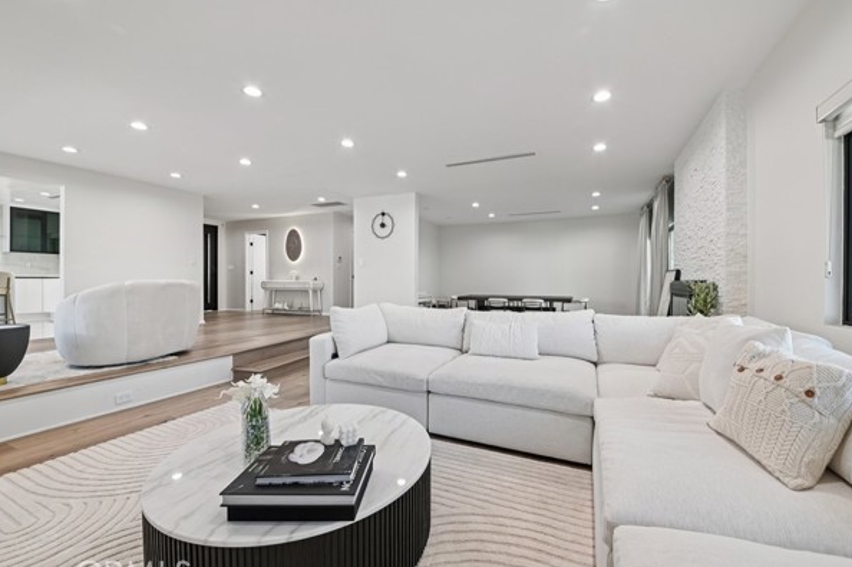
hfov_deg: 104.2
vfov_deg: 81.1
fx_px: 331
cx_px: 446
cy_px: 289
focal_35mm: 14
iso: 250
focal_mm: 13
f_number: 8
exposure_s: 1/13
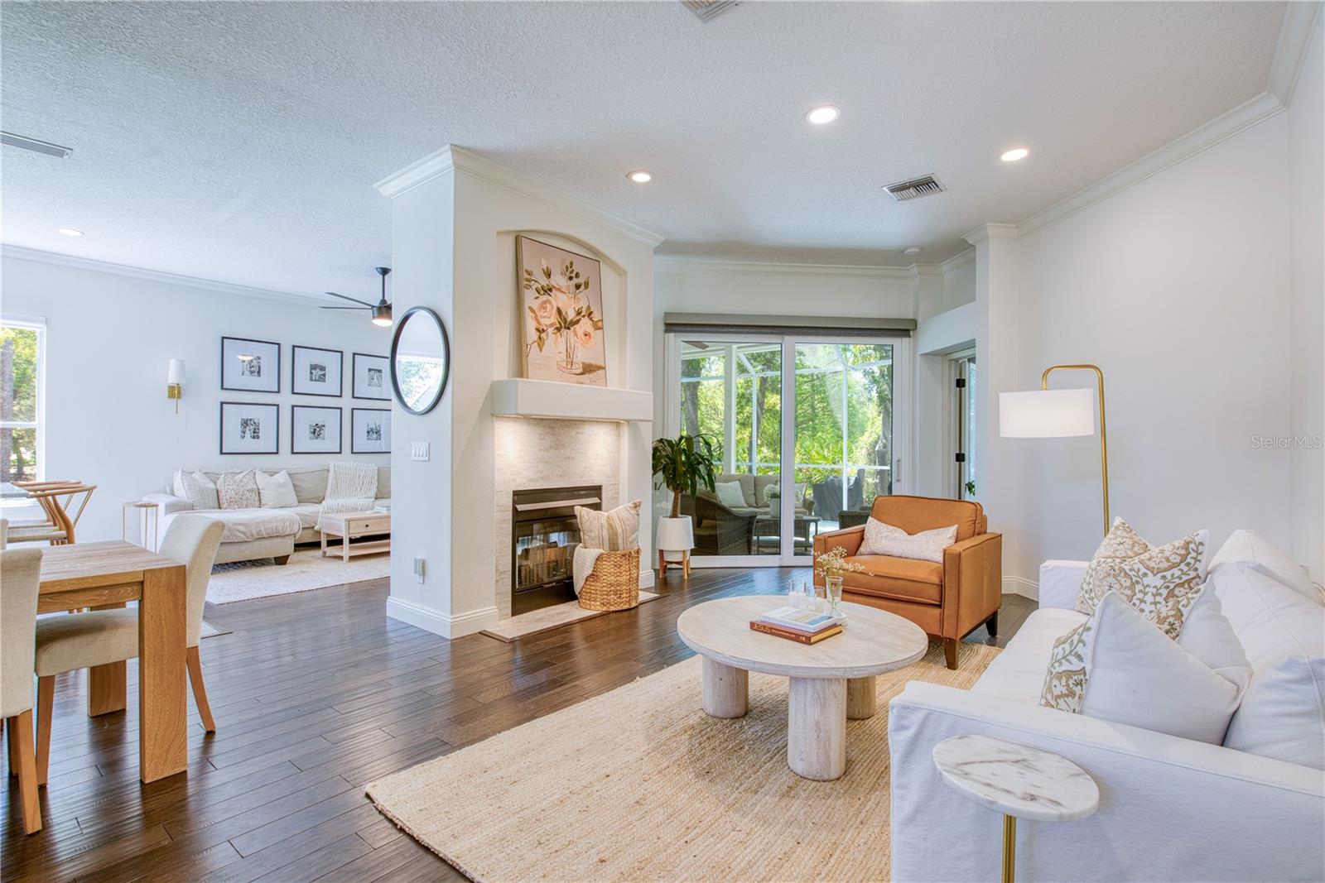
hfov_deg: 93.3
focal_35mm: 17
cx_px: 662
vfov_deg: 70.5
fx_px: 626
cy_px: 442
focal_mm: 17
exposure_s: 1/6
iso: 200
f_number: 8
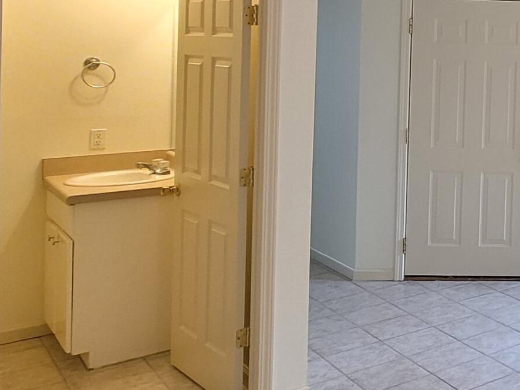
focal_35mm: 44
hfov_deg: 29.3
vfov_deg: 31.6
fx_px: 661
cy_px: 53
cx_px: 752
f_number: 2.2
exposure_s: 1/60
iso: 200
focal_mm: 2.2
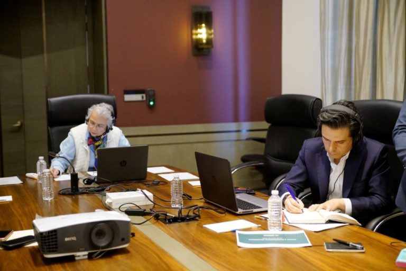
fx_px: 564
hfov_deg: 39.6
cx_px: 203
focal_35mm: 50
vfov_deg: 27.0
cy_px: 136
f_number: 2.8
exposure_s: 1/200
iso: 5000
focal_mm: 50
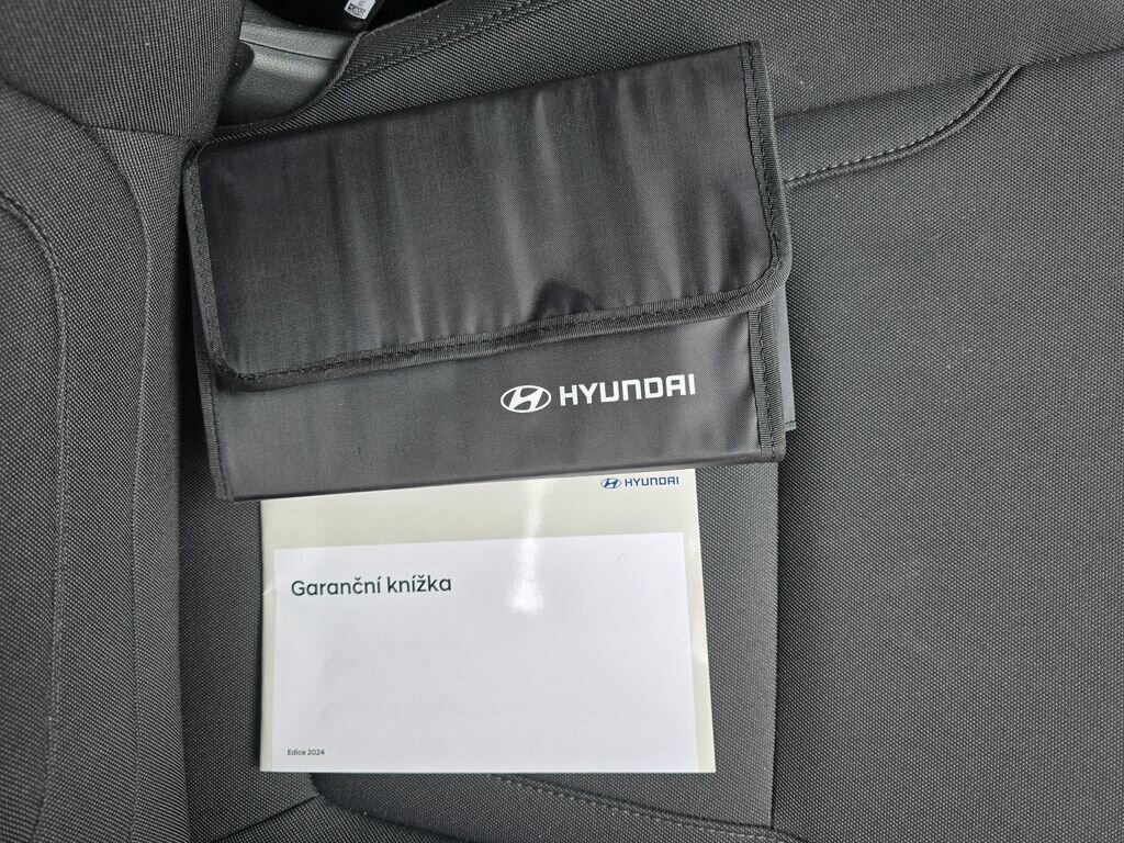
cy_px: 422
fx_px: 747
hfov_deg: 73.9
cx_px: 562
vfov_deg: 58.9
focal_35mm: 23
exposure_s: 1/180
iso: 80
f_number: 1.7
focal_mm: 6.3
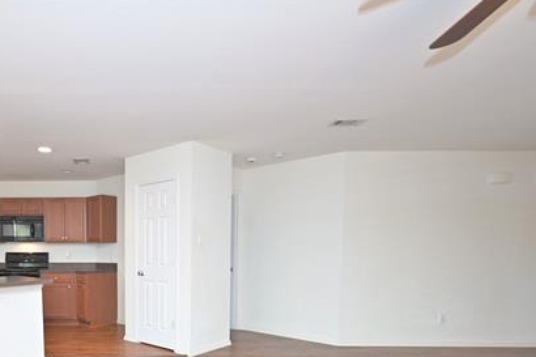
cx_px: 139
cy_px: 273
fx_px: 372
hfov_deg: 67.3
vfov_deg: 49.0
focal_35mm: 25
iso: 250
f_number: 4
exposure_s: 1/15
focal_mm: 16
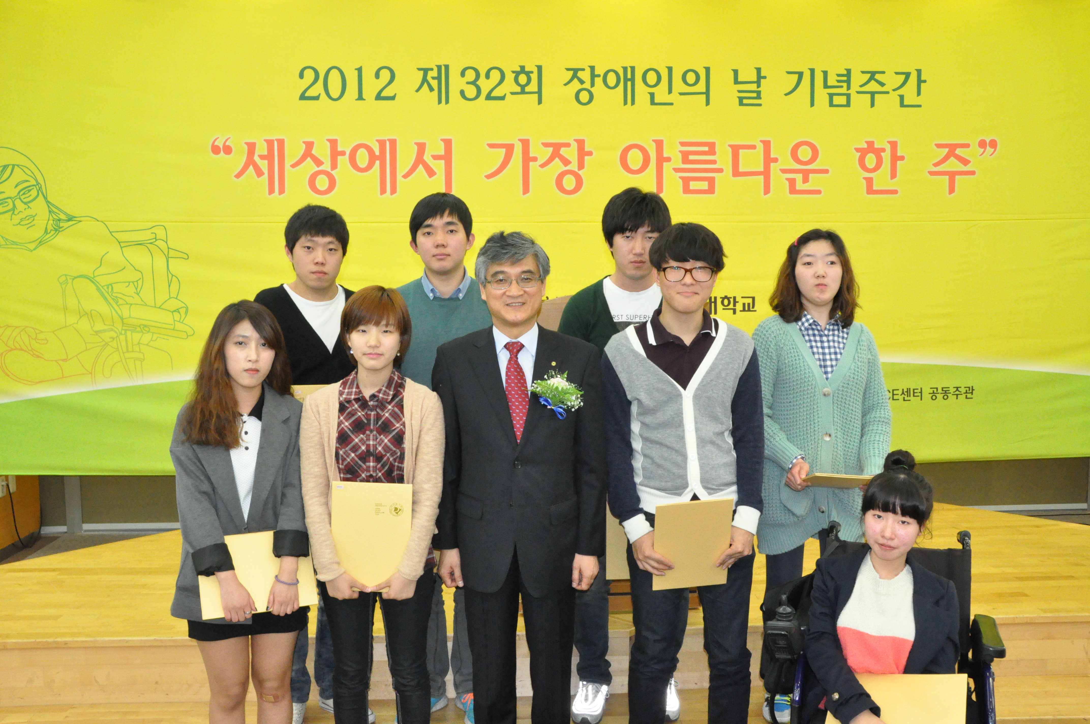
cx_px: 545
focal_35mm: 30
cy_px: 362
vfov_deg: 43.5
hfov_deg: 62.0
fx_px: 907
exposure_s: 1/25
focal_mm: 20
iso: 3200
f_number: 13
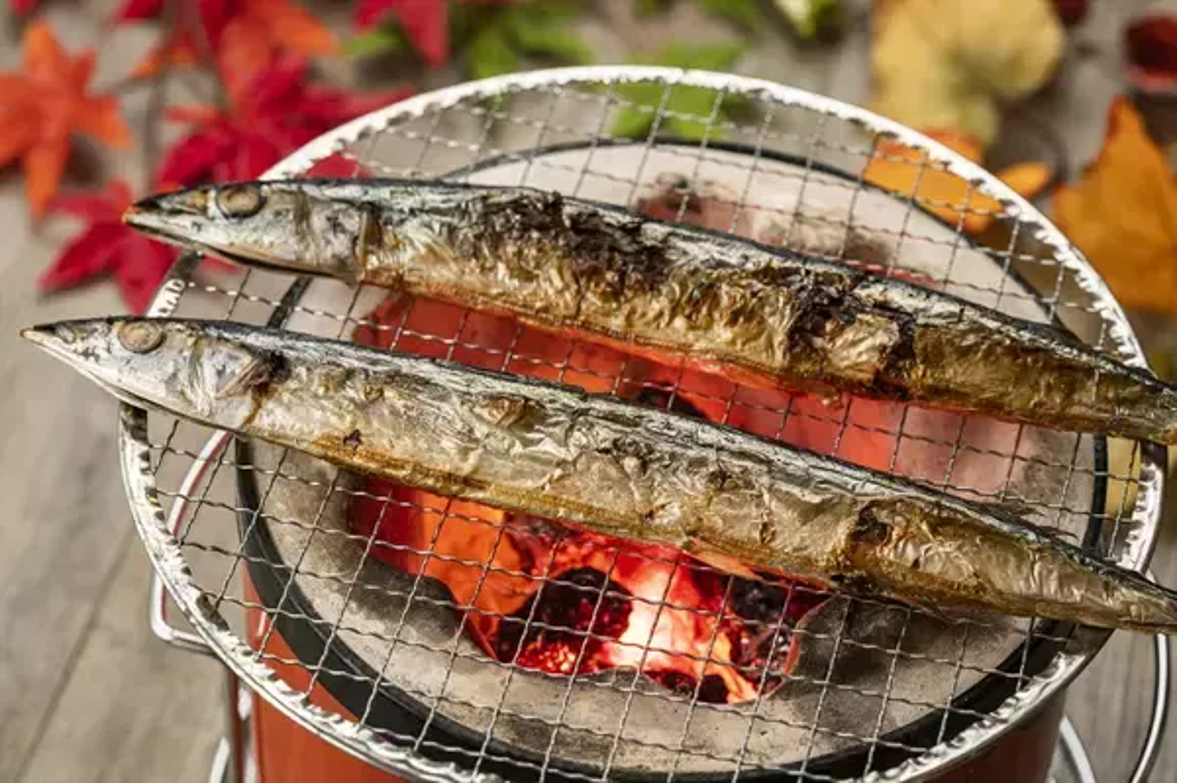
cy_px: 392
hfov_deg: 19.5
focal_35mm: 105
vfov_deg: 13.0
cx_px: 588
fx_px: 3430
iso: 200
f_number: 8
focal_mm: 105
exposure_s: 1/1.25
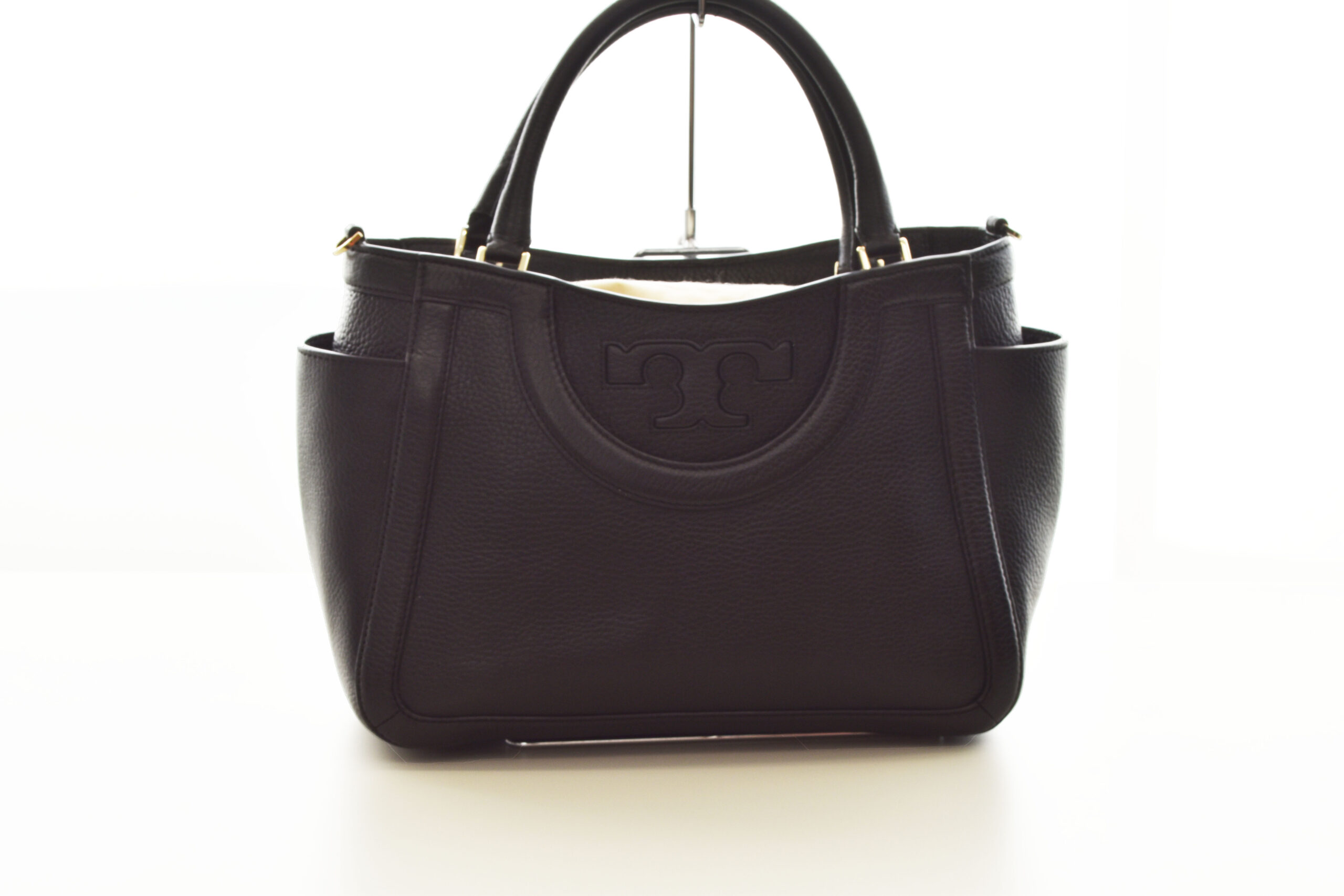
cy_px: 448
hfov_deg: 15.2
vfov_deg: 10.2
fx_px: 5040
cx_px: 672
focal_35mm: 135
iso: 100
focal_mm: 90
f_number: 14
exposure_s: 1/20
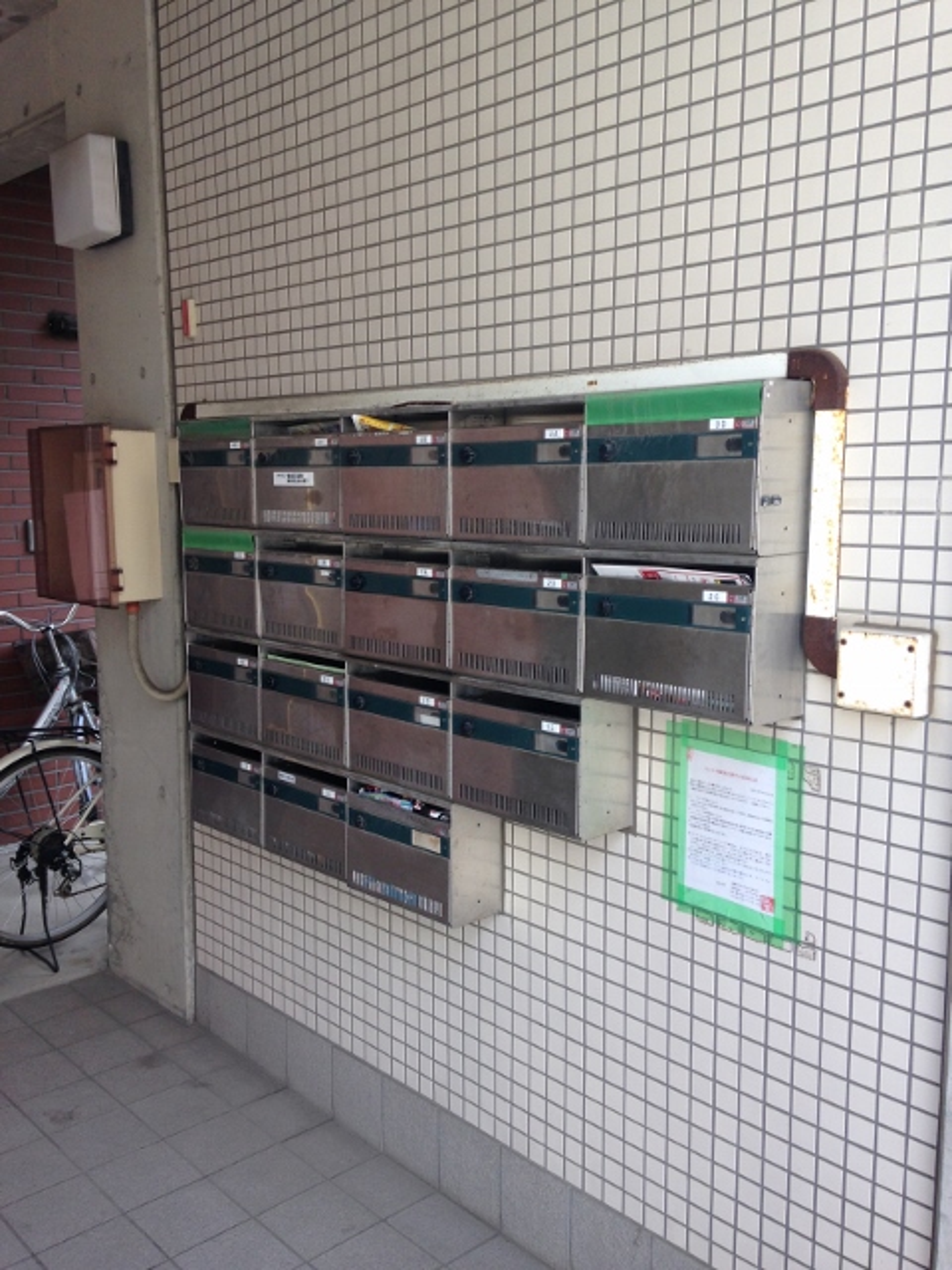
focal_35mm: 33
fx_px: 1210
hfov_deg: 42.9
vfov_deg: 55.4
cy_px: 635
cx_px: 476
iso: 50
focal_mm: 4.12
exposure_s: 1/120
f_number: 2.4
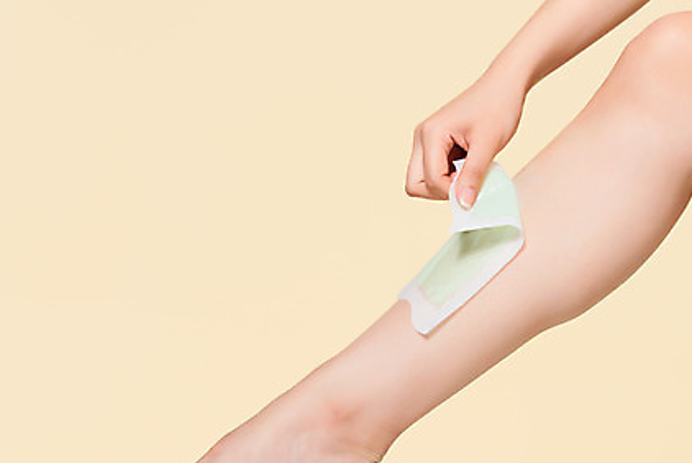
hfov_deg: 13.8
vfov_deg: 9.2
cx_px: 380
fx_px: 2866
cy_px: 225
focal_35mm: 149
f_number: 16
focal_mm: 105
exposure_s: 1/125
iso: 64
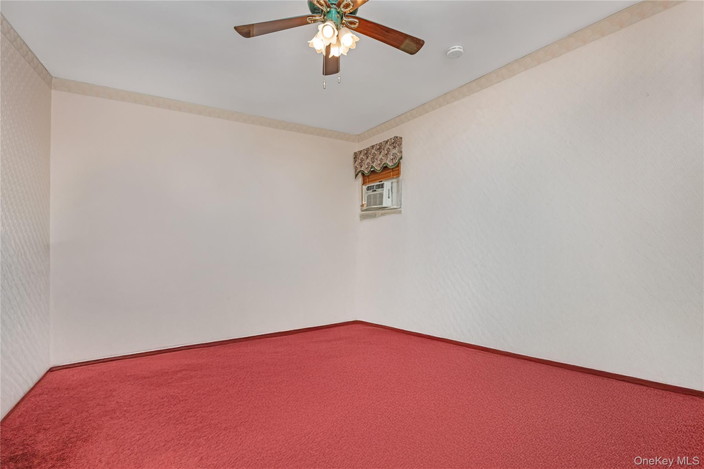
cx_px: 352
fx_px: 274
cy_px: 234
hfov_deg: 104.3
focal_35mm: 14
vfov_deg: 81.2
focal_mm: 14
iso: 320
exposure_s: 1/200
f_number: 5.6
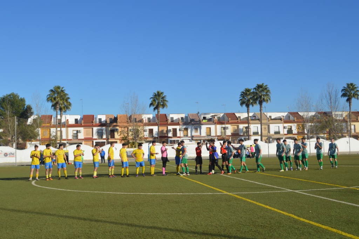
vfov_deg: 31.8
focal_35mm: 42
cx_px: 180
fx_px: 418
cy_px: 120
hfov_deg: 46.4
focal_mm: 28
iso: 100
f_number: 9
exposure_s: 1/320
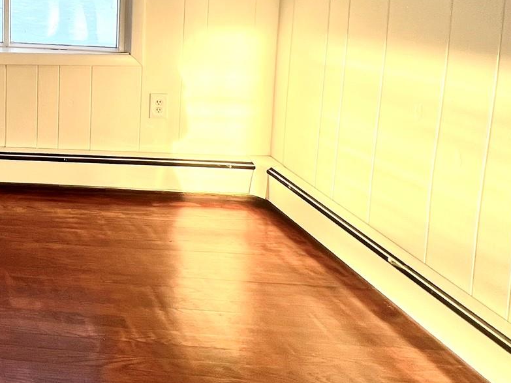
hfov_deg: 36.1
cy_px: -18
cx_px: -151
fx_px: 502
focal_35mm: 34
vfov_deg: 36.6
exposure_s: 1/120
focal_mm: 1.57
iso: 40
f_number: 1.8
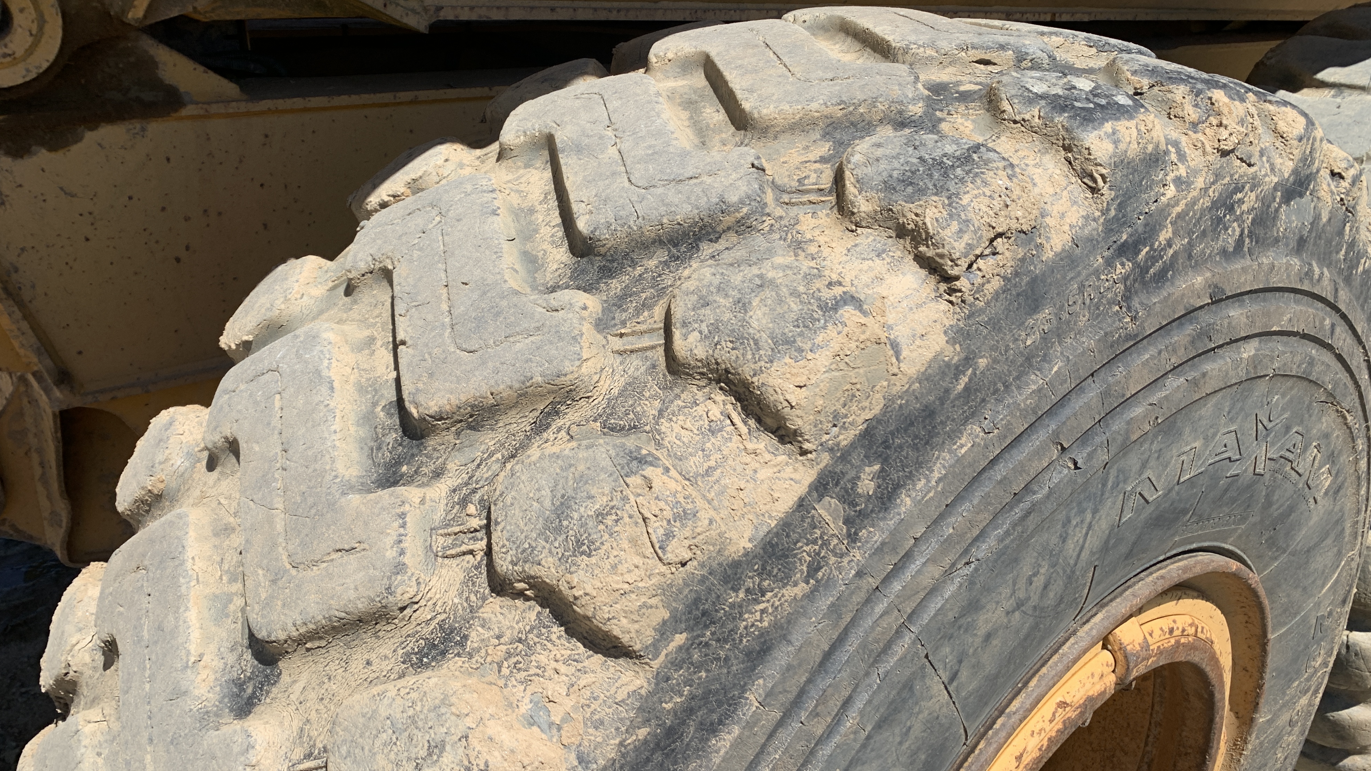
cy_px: 385
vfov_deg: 40.2
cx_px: 699
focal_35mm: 29
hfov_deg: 66.1
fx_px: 1054
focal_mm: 4.25
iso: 25
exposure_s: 1/2755
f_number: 1.8
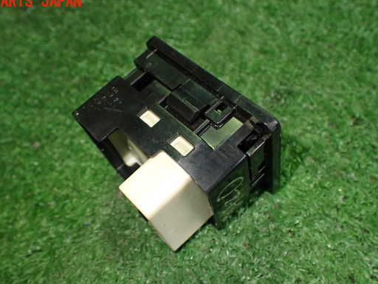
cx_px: 168
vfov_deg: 40.7
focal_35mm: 35
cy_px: 158
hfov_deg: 52.5
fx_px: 382
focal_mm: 5.4
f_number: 2.3
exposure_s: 1/125
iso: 640
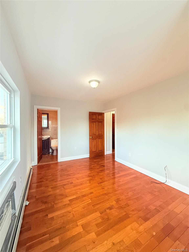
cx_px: 94
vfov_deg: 102.1
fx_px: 102
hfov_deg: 85.7
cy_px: 126
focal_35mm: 14
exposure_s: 1/120
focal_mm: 2.22
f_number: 2.2
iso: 320
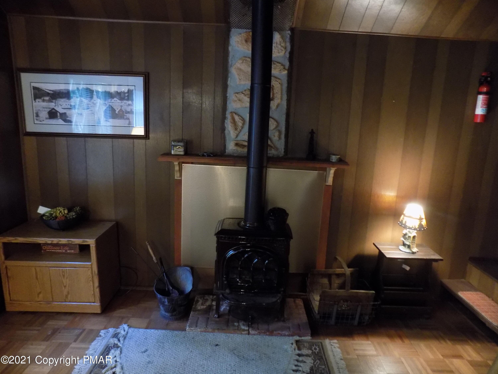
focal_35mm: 23
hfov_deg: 73.9
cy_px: 187
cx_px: 249
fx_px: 331
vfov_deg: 58.9
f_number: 3.1
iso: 400
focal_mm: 4
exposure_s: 1/8
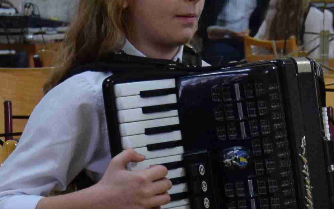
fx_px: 1793
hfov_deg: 10.6
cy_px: 220
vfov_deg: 6.6
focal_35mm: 197
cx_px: 269
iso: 1600
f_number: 4.2
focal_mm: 30
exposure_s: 1/80
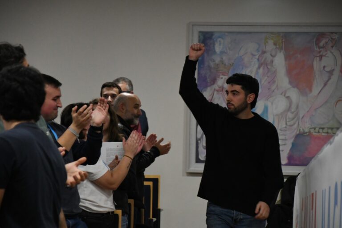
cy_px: 114
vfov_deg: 8.7
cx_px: 171
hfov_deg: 13.1
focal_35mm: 157
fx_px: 1491
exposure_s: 1/125
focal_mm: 105
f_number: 5.6
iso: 4000
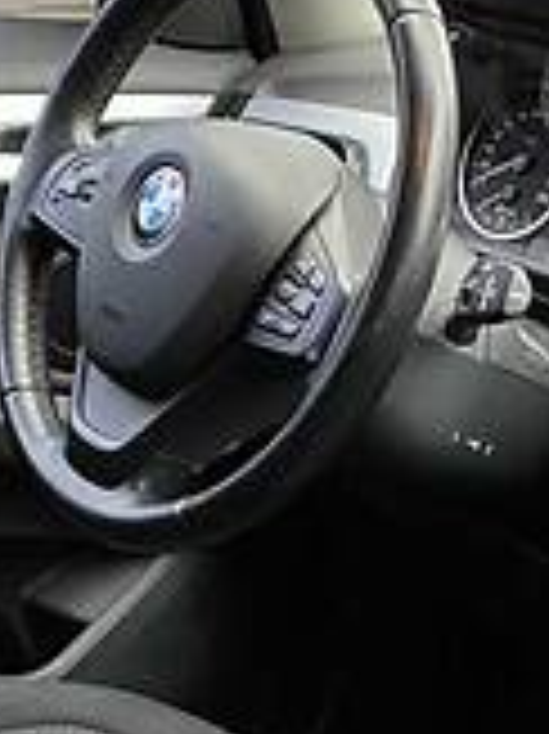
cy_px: 869
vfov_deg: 19.3
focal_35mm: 96
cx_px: 436
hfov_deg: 15.3
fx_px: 2033
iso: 250
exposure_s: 1/50
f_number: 1.8
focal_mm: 4.2
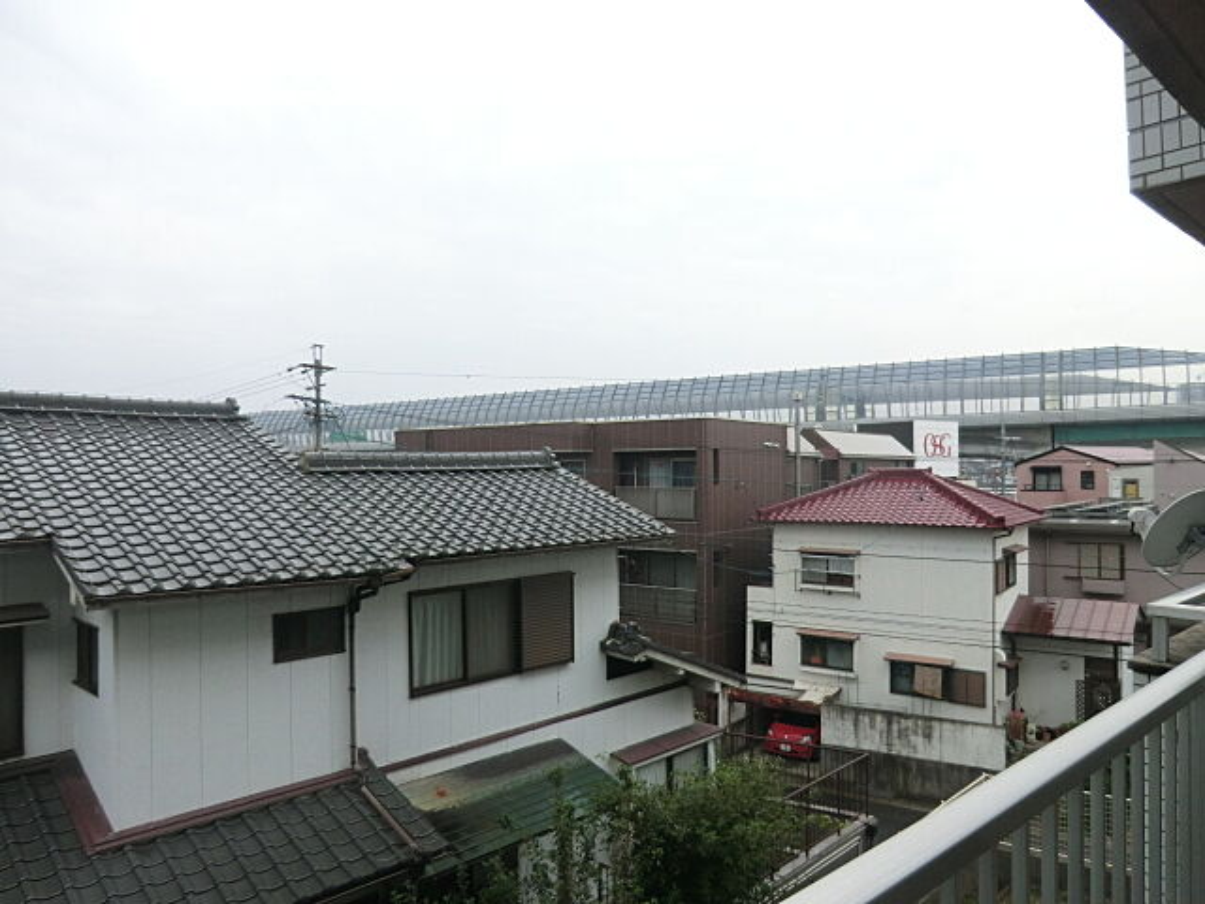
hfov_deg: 71.6
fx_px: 835
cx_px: 602
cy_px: 452
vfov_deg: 56.8
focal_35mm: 24
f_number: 3.2
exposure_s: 1/125
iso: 80
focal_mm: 4.3
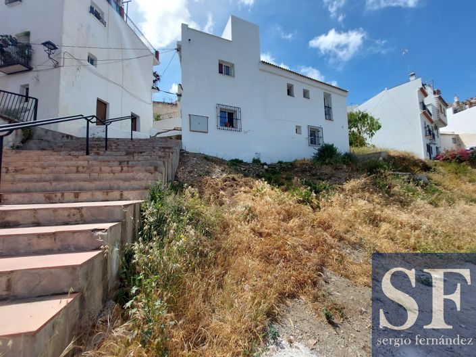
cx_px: 238
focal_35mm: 13
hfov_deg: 106.2
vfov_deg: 89.9
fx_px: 179
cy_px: 178
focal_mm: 1.74
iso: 50
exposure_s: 1/1226
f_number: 2.2
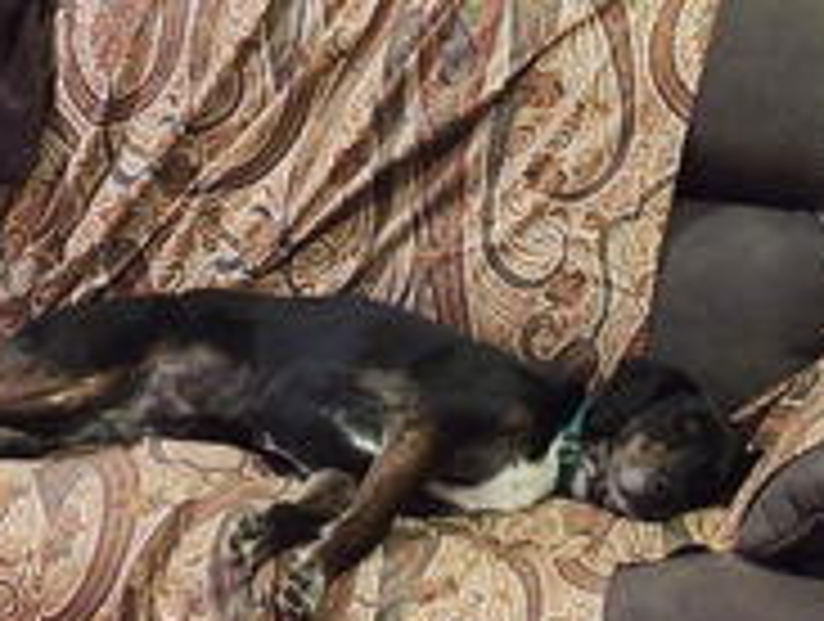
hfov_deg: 18.8
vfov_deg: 14.4
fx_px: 2457
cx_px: 99
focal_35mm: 103
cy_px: 292
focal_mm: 9
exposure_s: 1/20
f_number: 2.8
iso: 800
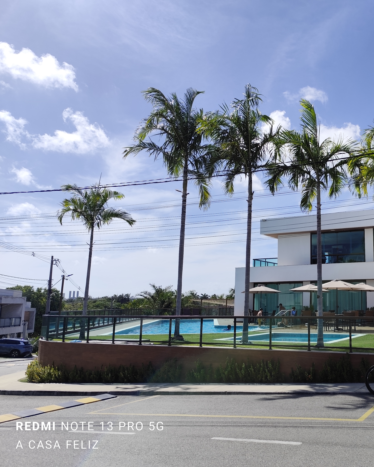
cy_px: 234
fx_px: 415
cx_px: 307
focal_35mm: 30
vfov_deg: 58.8
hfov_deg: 45.7
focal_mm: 6.14
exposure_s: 1/1722
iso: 50
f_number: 1.65
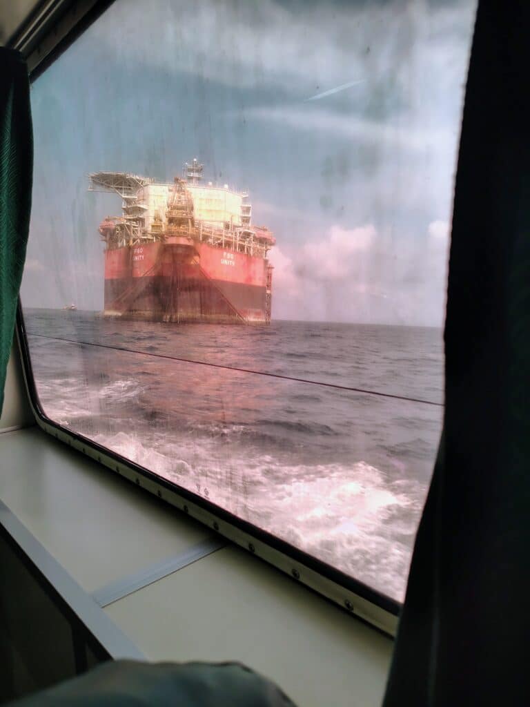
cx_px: 265
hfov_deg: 56.8
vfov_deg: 71.6
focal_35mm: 24
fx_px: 490
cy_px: 354
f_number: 1.8
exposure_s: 1/100
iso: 315
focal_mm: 5.56
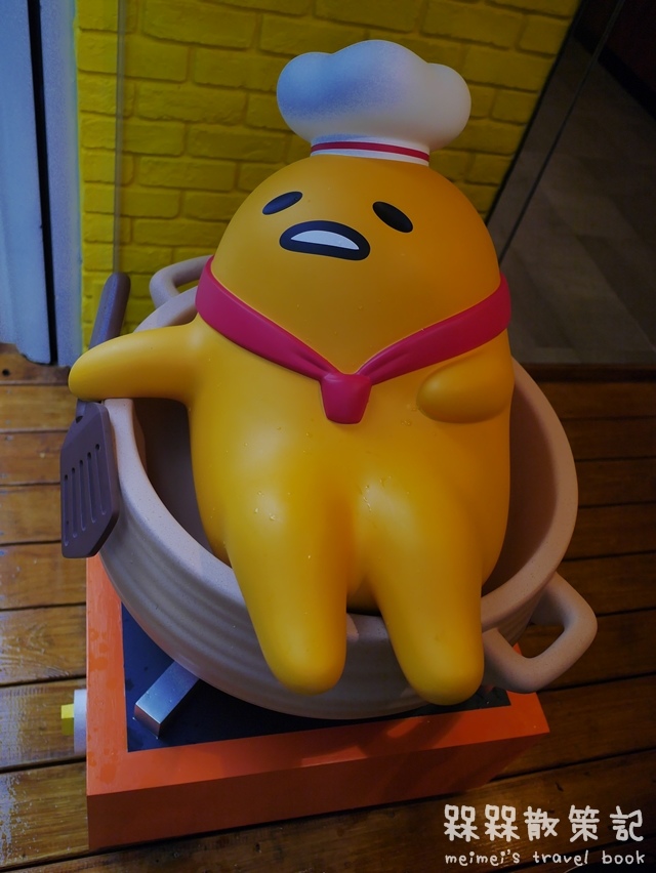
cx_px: 328
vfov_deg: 59.9
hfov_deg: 46.8
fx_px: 757
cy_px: 436
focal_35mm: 30
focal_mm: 15
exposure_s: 1/200
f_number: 1.7
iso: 200
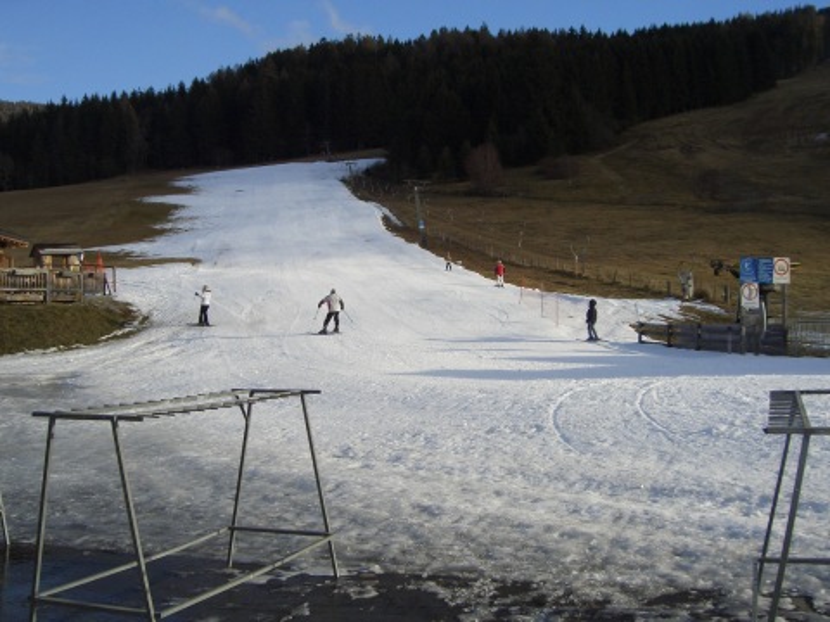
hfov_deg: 47.9
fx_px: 935
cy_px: 311
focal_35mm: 39
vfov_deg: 36.8
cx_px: 415
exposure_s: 1/800
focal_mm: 8
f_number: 4.8
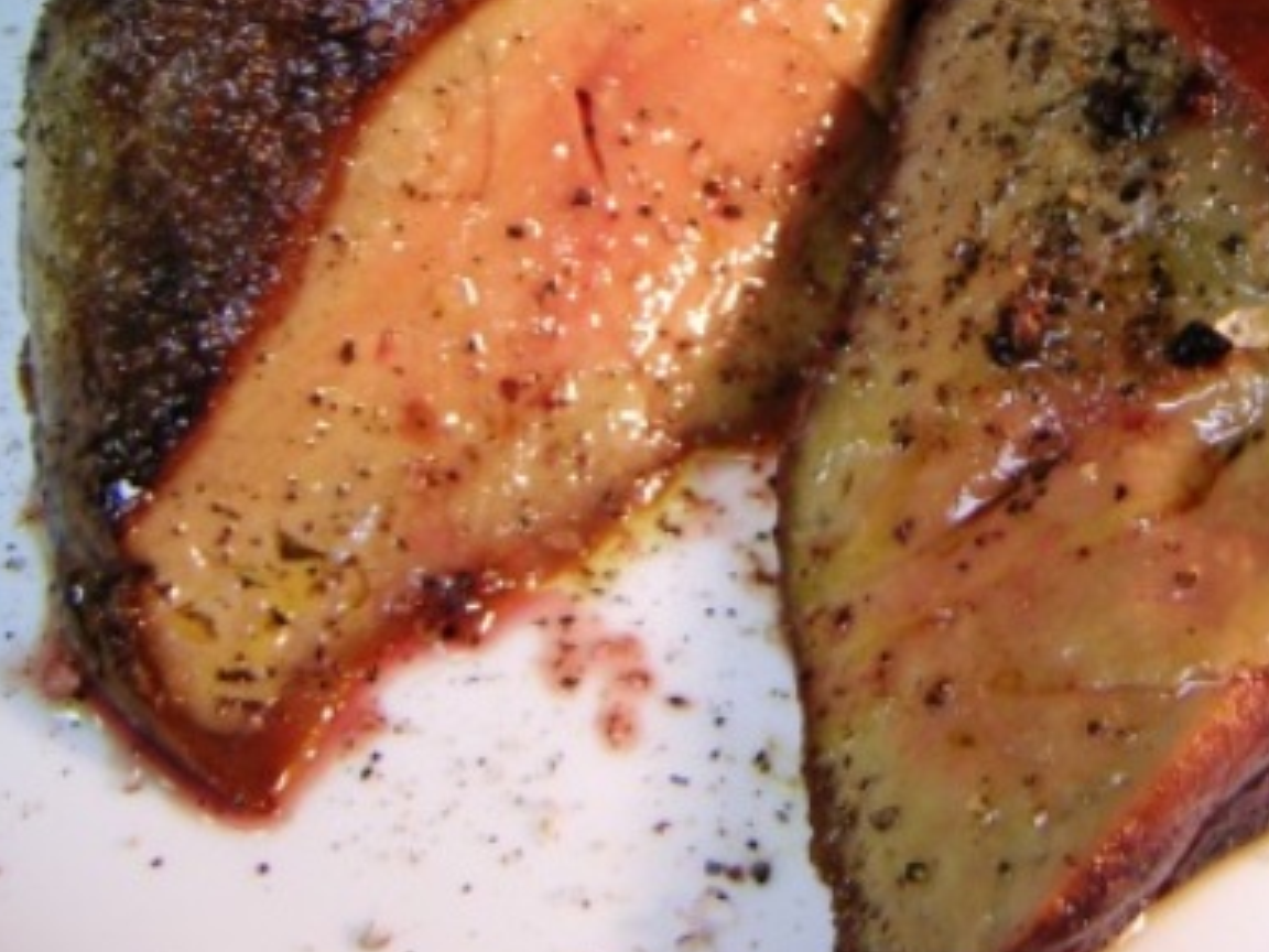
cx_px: 874
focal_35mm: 57
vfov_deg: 25.6
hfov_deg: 33.4
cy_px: 403
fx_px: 2090
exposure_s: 1/20
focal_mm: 5.3
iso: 100
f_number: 2.9
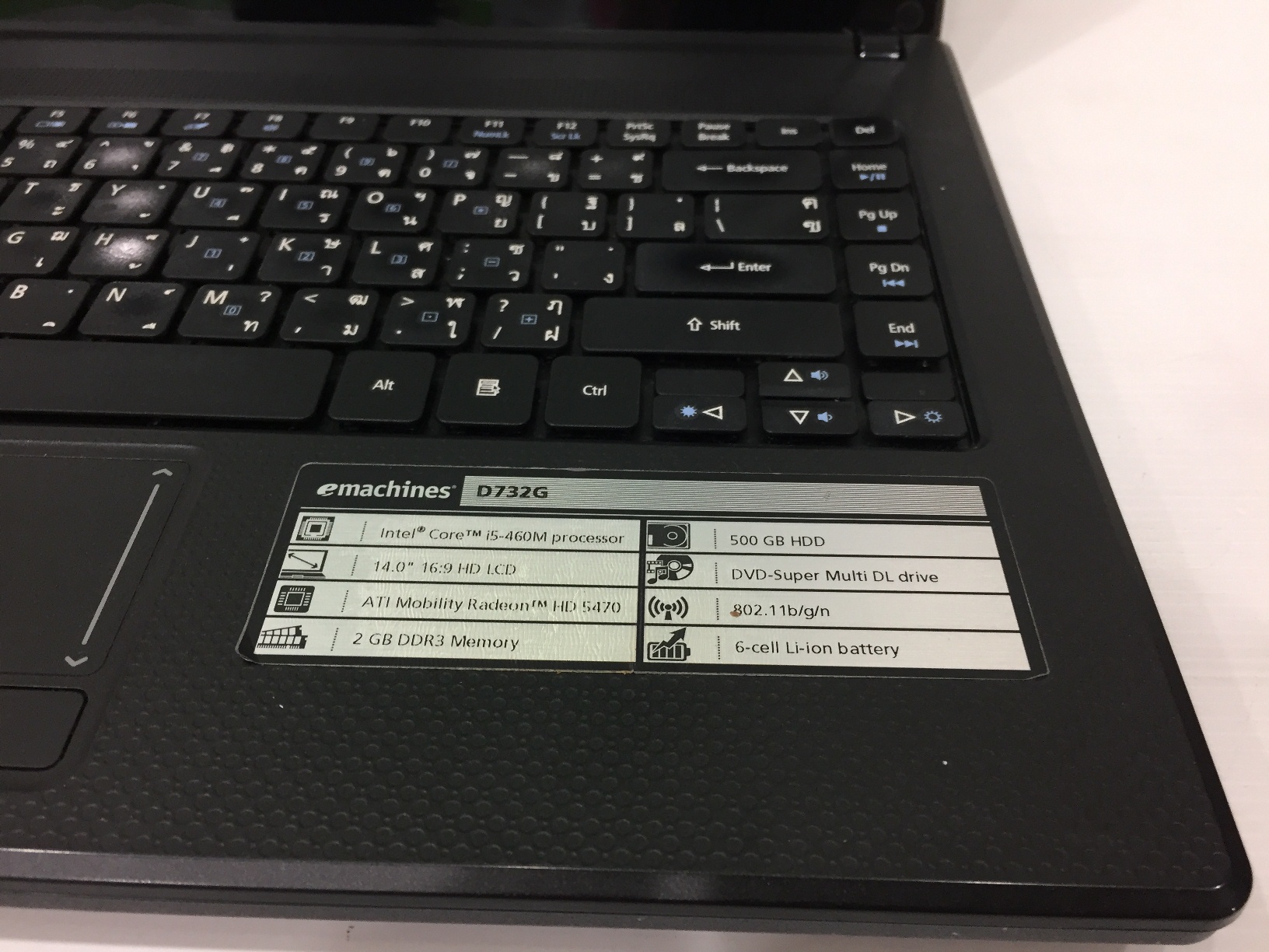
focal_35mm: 29
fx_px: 1063
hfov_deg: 61.7
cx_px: 634
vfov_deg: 48.2
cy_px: 476
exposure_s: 1/33
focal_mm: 4.15
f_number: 2.2
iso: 125
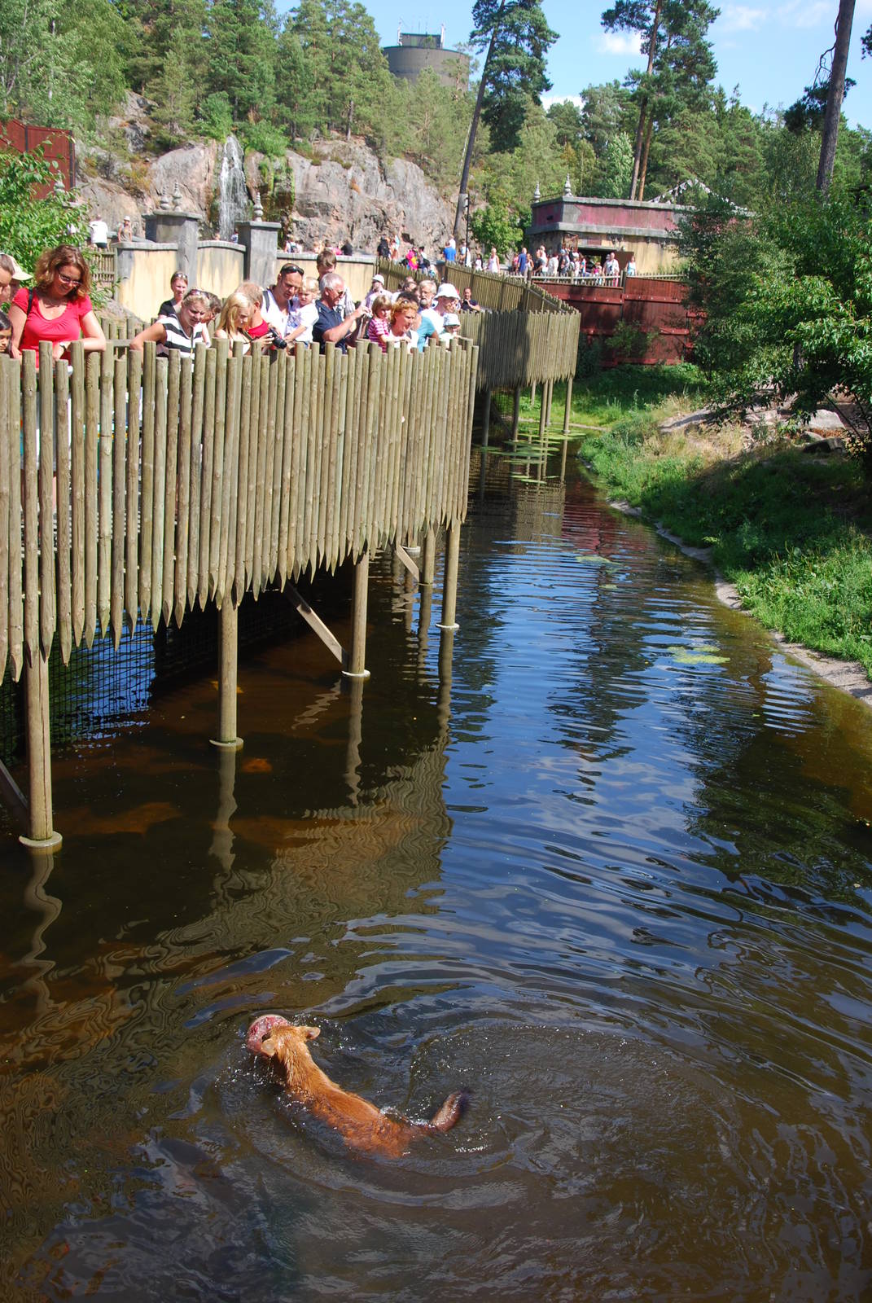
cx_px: 436
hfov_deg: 35.6
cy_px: 652
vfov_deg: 51.2
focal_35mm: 38
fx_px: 1359
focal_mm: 25
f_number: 6.3
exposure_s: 1/160
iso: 100
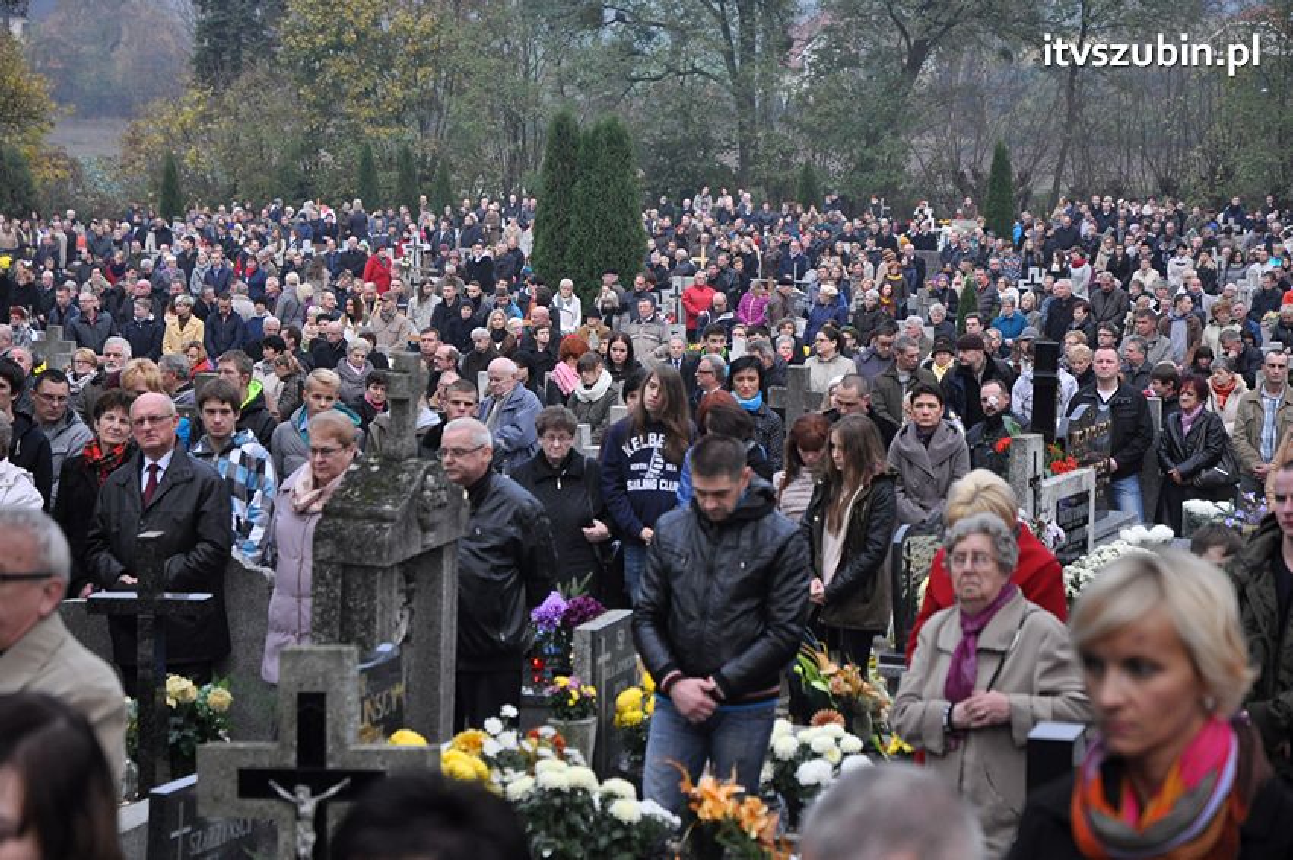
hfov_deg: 19.5
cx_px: 646
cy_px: 430
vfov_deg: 13.0
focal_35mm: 105
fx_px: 3768
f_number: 5
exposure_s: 1/400
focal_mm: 70
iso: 800
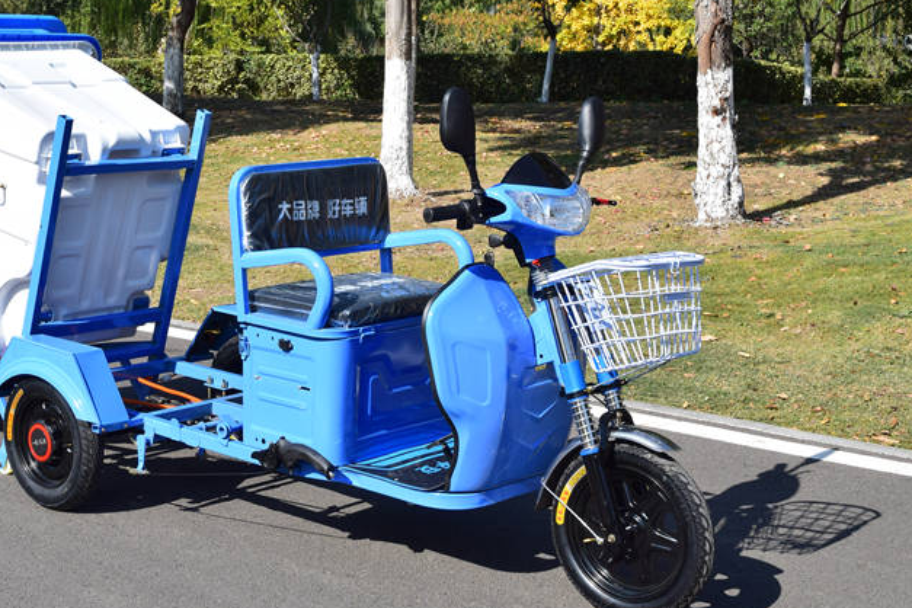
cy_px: 298
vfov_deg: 20.4
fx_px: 1690
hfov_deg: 30.0
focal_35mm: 67
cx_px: 303
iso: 320
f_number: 11
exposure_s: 1/500
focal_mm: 31
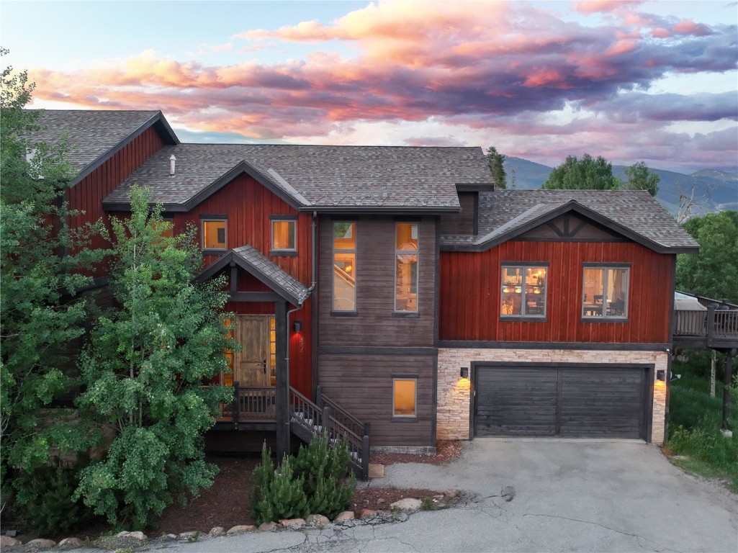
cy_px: 276
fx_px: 511
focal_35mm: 24
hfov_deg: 71.6
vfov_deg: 56.8
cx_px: 369
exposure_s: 1/15
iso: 280
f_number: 2.8
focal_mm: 12.29
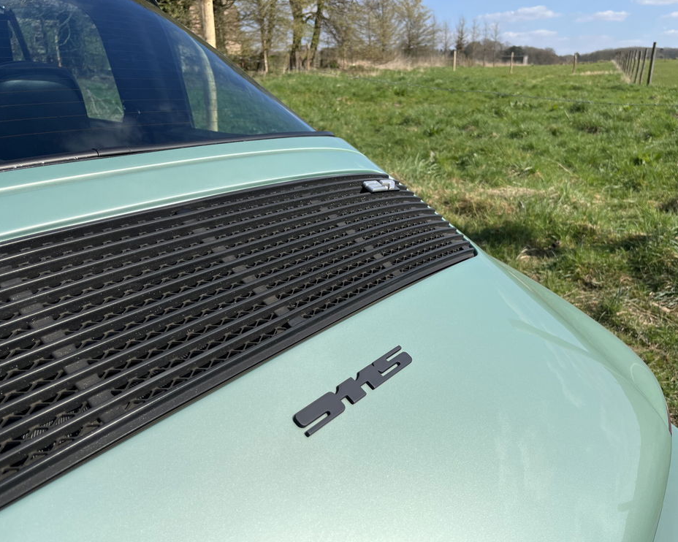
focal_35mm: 28
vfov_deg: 51.5
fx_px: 562
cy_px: 273
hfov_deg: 62.2
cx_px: 359
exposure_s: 1/6173
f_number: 1.6
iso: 50
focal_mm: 5.1
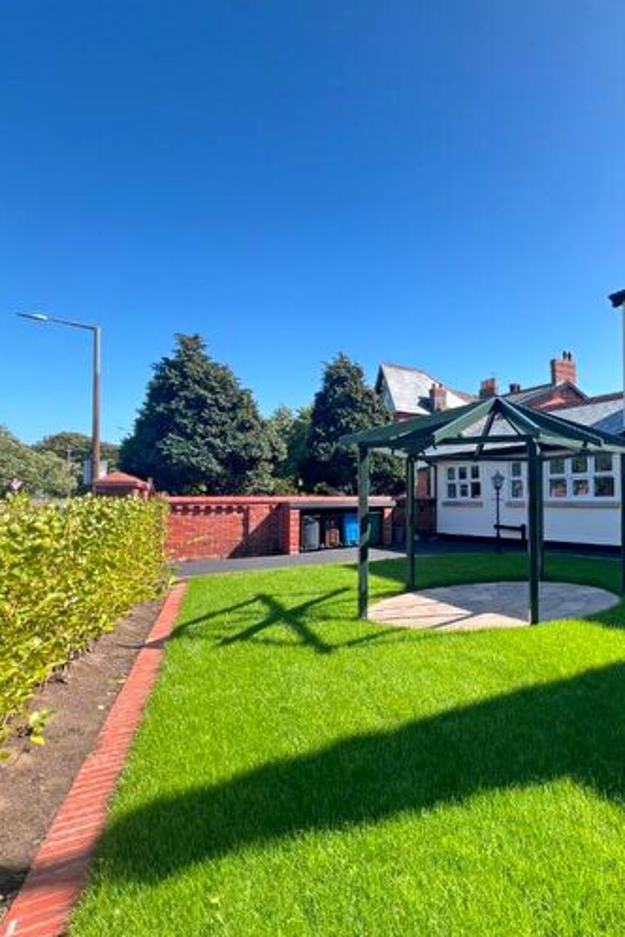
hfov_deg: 54.0
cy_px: 479
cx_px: 591
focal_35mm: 19
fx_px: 495
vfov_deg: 86.9
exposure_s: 1/367
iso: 32
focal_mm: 1.57
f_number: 1.8
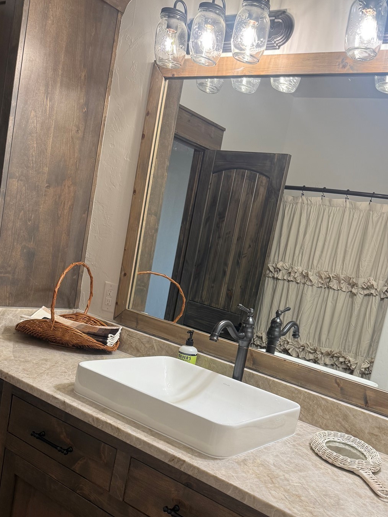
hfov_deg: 41.4
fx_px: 508
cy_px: 340
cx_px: 251
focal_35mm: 34
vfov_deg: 53.0
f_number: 1.78
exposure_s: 1/120
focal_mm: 6.76
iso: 160
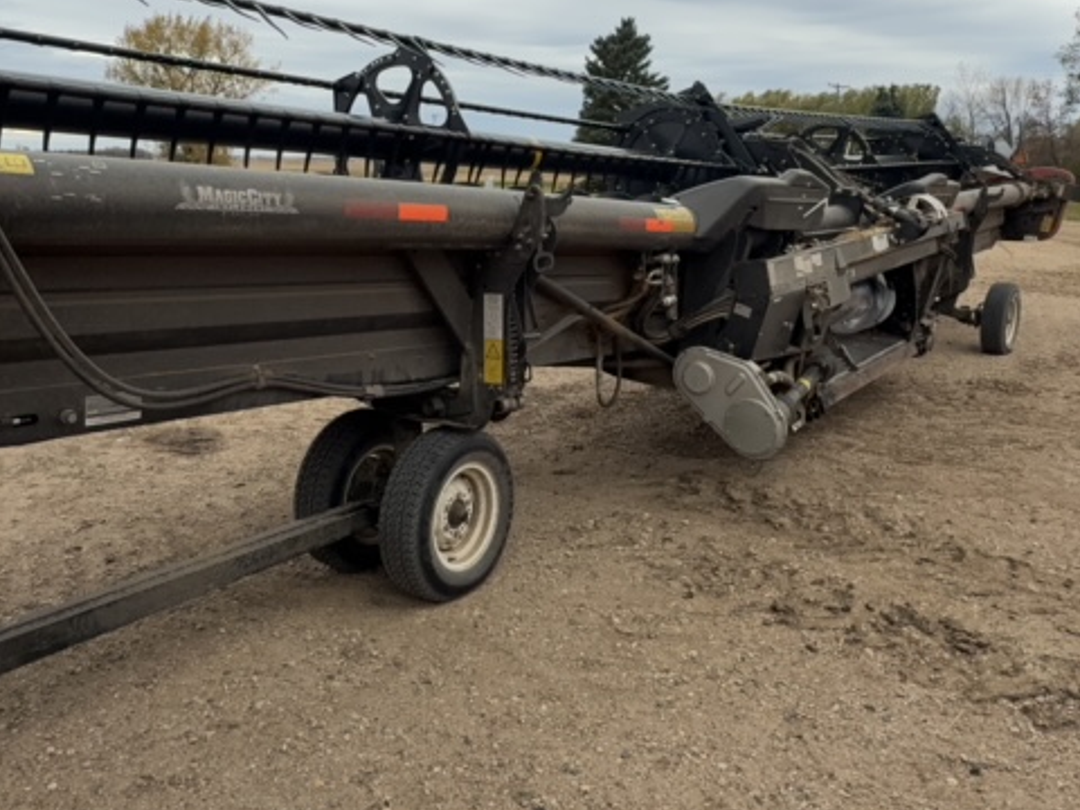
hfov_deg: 56.7
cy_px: 268
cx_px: 486
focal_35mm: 32
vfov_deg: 43.5
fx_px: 998
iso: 20
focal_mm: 2.22
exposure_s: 1/487
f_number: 2.2
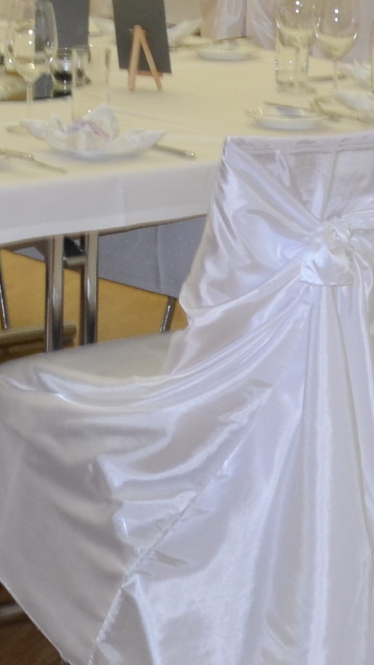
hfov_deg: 8.6
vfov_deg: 14.7
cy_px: -239
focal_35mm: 139
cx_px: -90
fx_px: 2451
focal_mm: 18
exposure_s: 1/10
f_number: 9
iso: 400
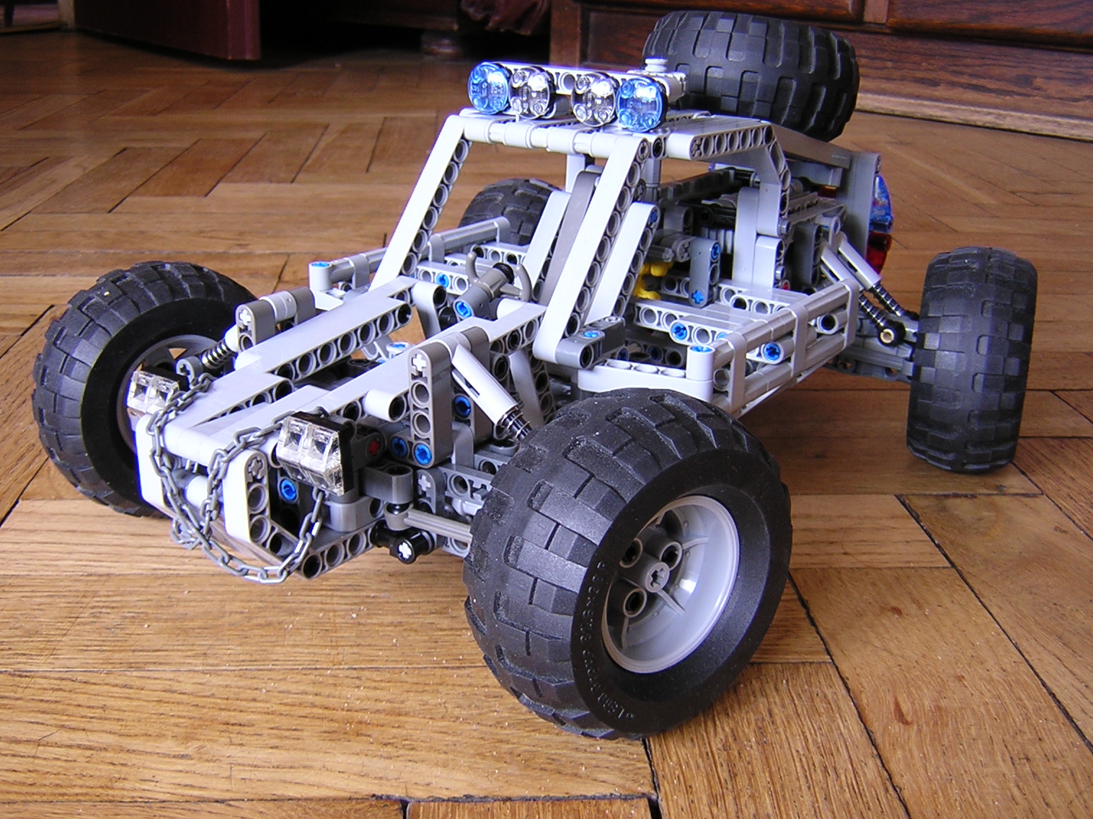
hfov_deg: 49.0
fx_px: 1200
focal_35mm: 38
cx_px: 535
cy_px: 412
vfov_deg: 37.7
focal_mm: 4.7
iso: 121
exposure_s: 1/3.6
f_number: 2.6
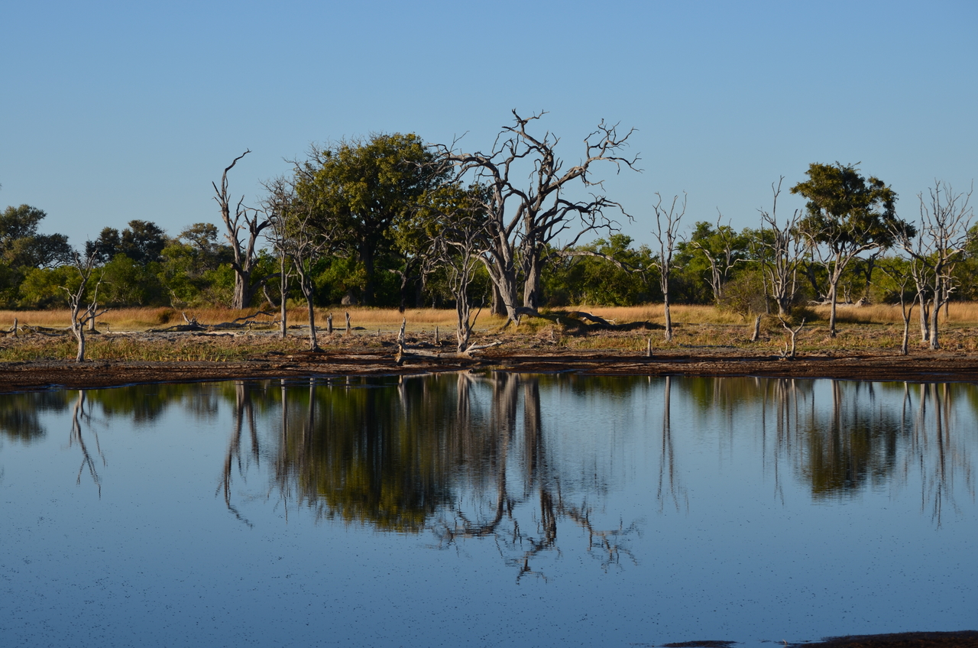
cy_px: 324
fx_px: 3172
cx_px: 489
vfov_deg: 11.7
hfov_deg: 17.5
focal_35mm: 117
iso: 100
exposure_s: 1/250
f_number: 8
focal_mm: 78
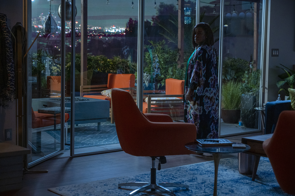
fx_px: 508
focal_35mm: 62
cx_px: 148
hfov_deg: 32.4
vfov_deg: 21.9
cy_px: 98
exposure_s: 1/60
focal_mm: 62
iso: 3200
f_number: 4
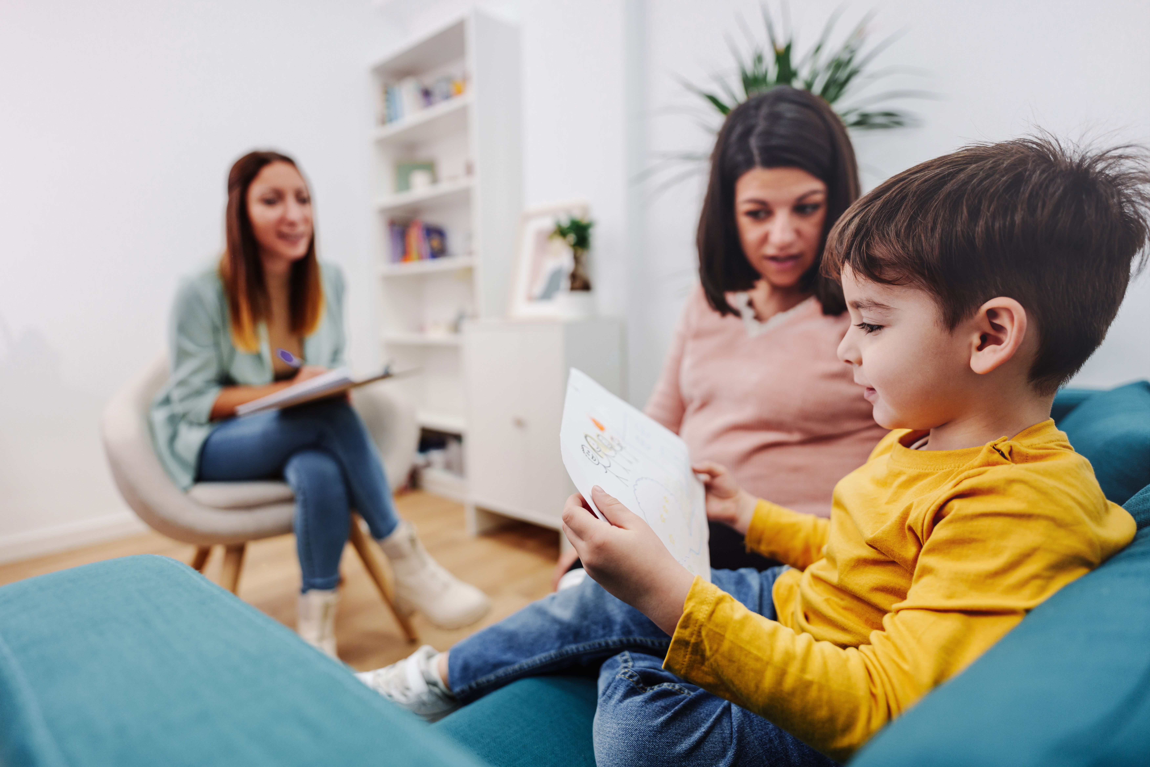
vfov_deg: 61.9
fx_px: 639
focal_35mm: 20
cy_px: 384
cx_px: 575
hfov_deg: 84.0
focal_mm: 20
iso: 250
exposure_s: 1/280
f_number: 1.8
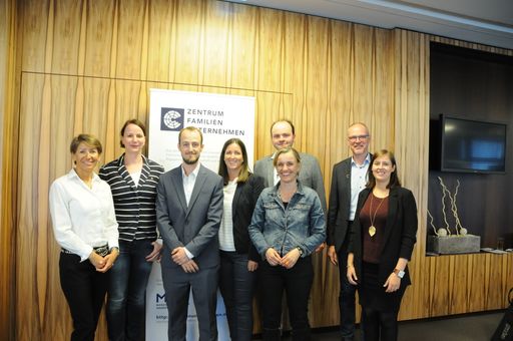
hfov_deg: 67.4
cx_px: 256
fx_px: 384
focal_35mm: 27
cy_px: 170
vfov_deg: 47.8
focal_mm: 18
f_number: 4
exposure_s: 1/60
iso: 1250
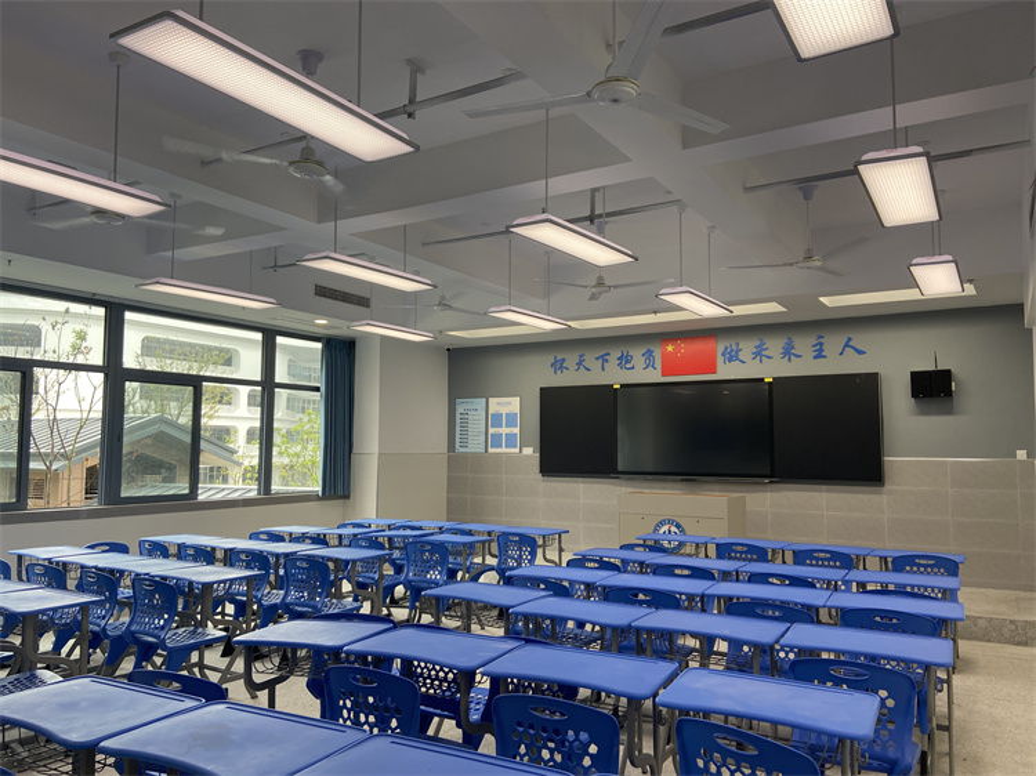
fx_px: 778
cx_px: 518
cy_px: 388
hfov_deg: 67.3
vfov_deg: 53.0
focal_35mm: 26
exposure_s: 1/122
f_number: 1.8
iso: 40
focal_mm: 4.25
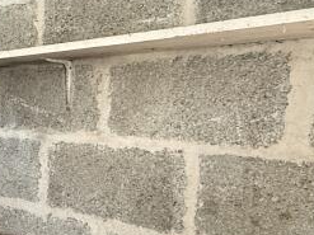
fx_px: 526
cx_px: -100
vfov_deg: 25.2
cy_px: 126
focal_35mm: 58
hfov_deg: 27.4
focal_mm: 2.22
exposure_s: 1/99
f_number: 2.2
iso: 320
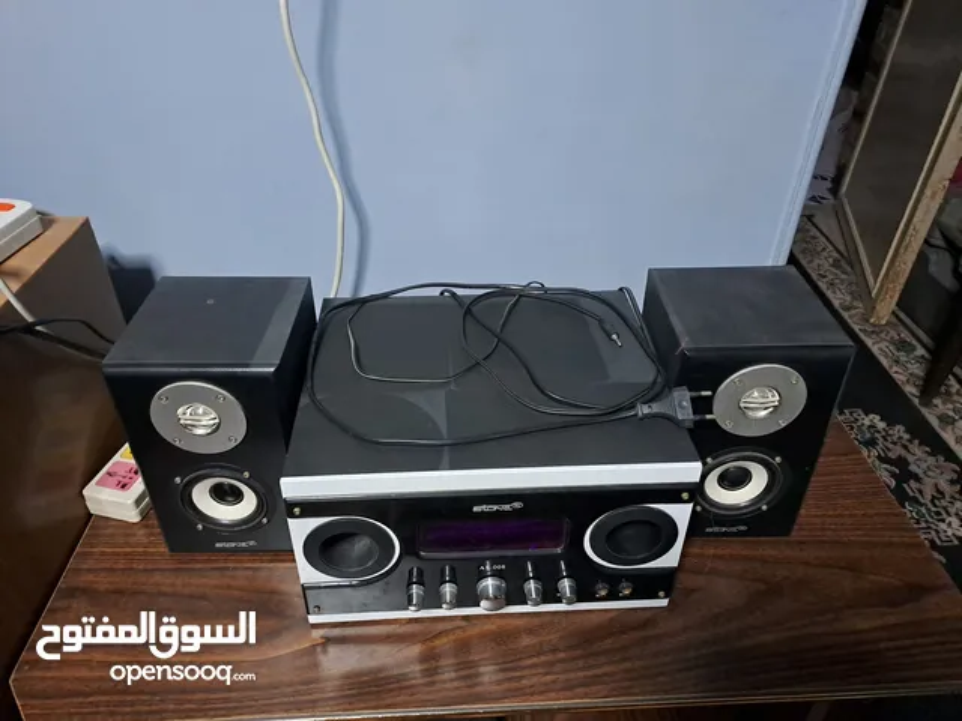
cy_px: 360
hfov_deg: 69.4
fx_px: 695
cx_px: 481
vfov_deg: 54.9
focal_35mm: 25
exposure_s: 1/20
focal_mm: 4.65
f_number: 1.8
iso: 640
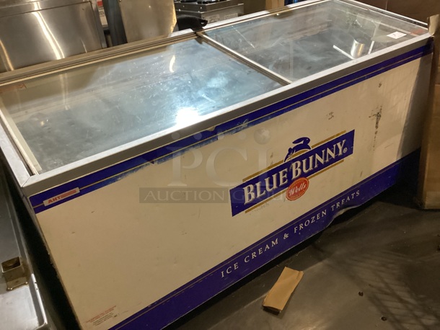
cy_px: 165
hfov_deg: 58.3
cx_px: 220
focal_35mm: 31
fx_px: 394
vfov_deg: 45.5
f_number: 2.4
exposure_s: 1/40
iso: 400
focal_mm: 3.3
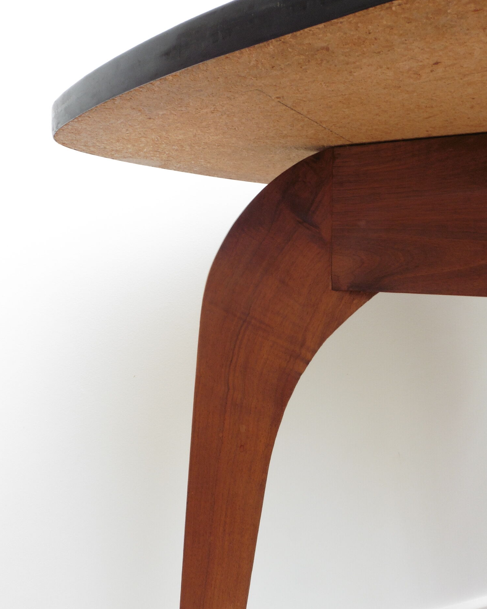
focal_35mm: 29
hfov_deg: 50.0
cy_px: 289
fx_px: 522
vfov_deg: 60.4
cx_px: 237
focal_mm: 4.8
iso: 125
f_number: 7.1
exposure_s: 1/15
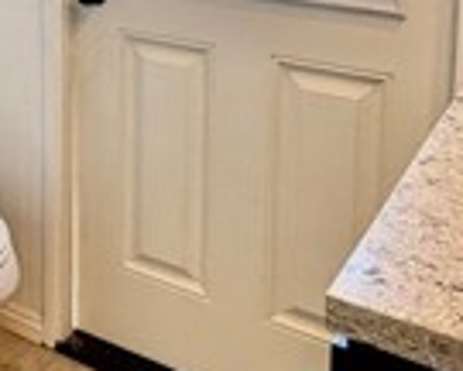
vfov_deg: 21.3
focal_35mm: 65
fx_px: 891
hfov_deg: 25.2
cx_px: -141
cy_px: -110
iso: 250
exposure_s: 1/120
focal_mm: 2.22
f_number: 2.2
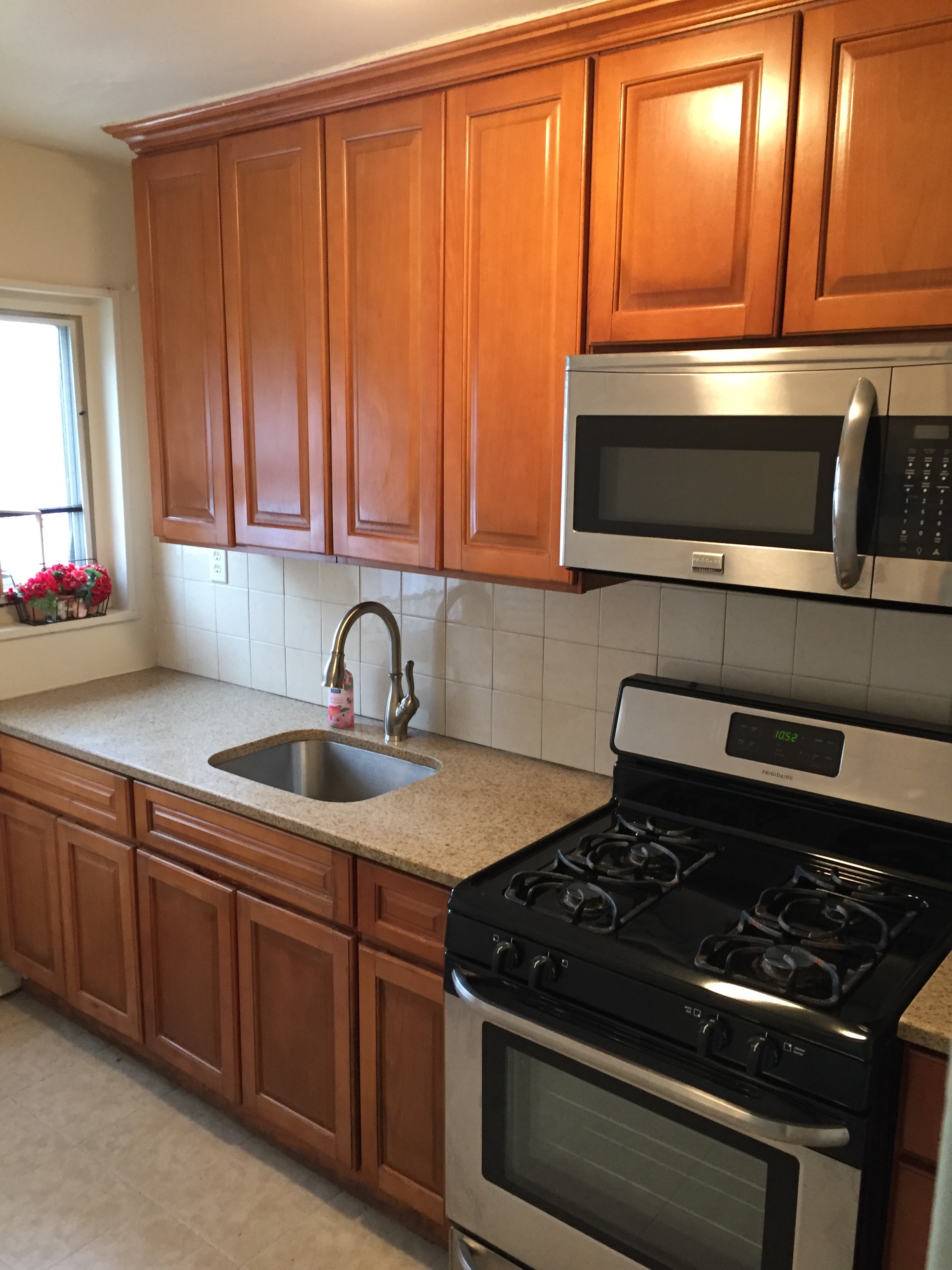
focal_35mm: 29
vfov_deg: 61.7
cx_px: 476
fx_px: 1063
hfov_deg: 48.2
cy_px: 635
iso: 125
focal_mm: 4.15
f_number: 2.2
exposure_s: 1/30
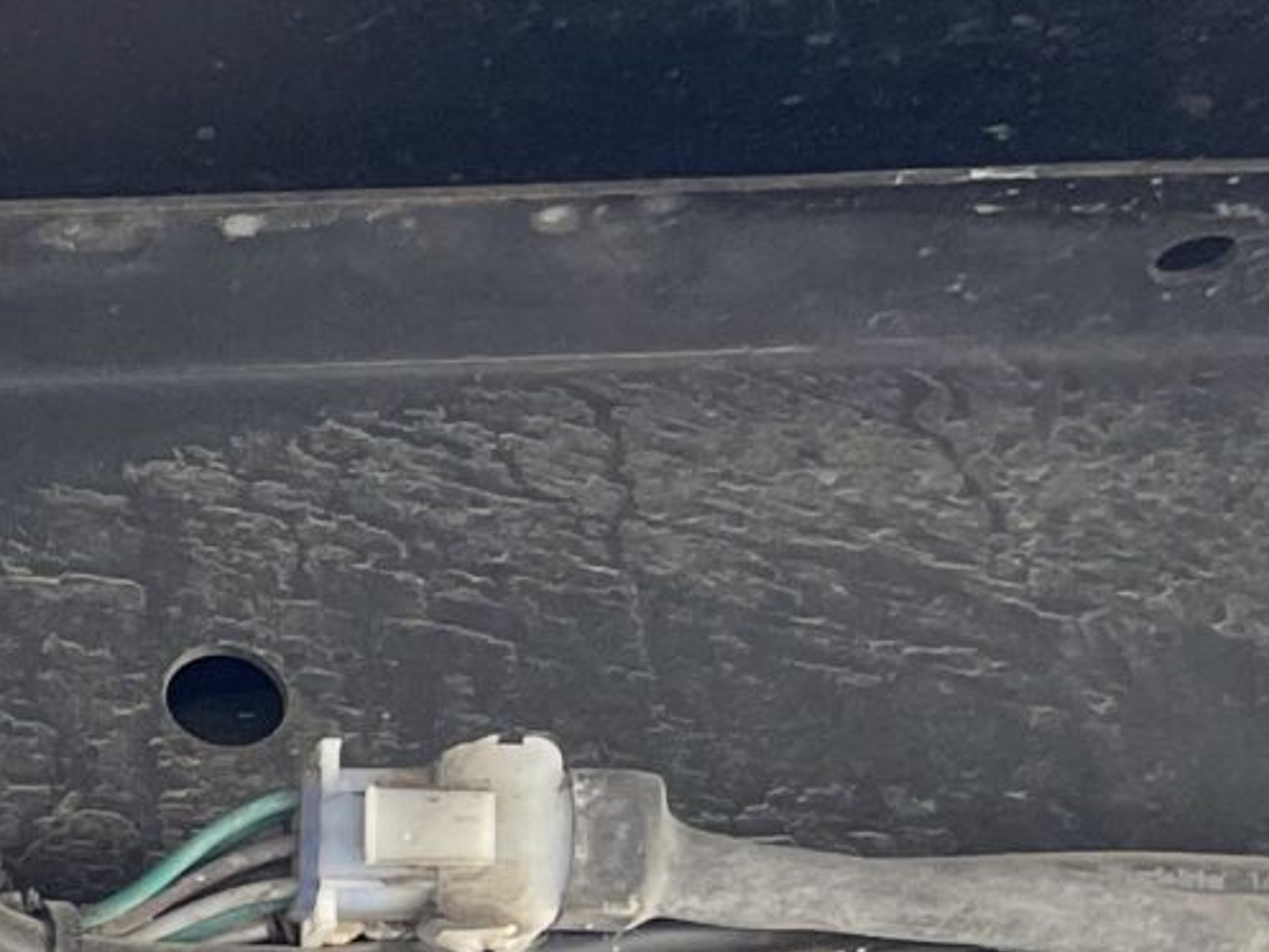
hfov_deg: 12.8
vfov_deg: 10.4
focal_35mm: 134
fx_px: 4914
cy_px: 1738
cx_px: -1269
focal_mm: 5.1
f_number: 1.6
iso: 100
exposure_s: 1/121
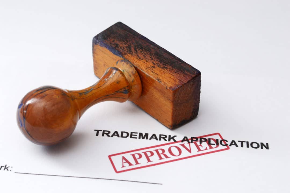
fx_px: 664
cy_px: 96
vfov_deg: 16.5
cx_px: 145
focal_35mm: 82
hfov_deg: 24.6
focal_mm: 55
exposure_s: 1/125
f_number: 14
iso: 100
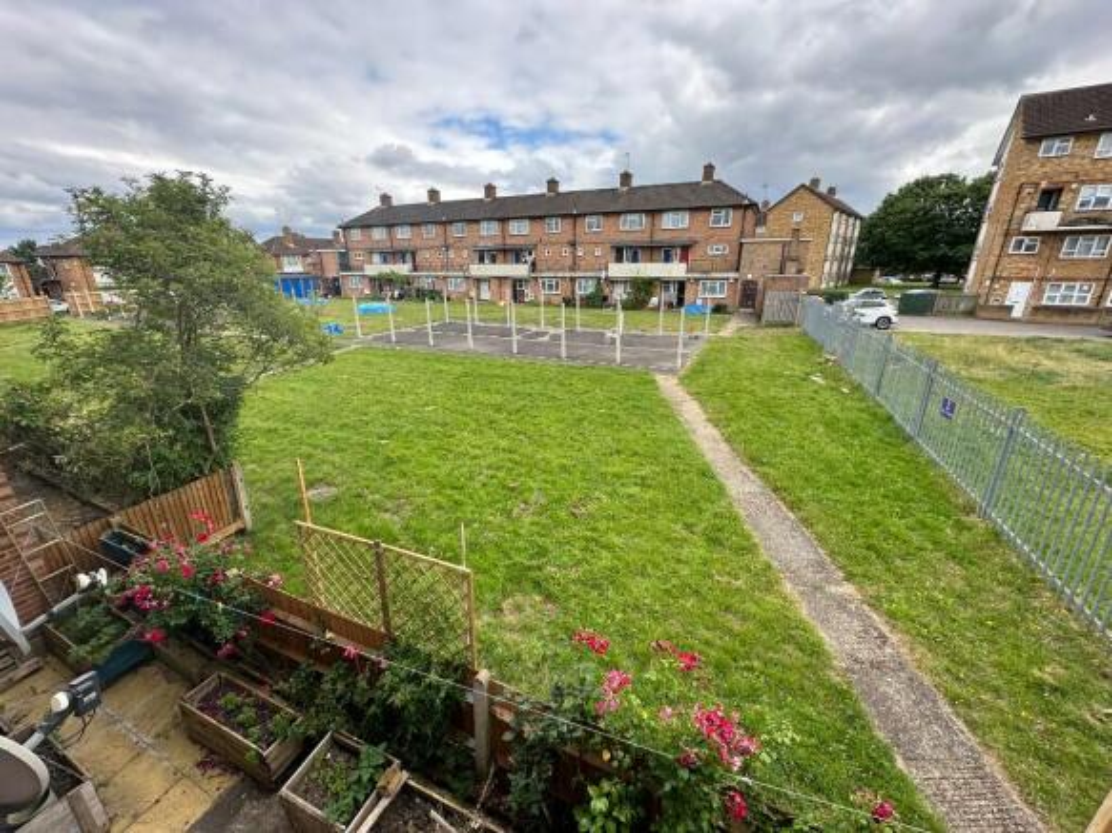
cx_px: 556
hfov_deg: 102.1
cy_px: 416
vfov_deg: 85.7
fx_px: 450
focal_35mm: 14
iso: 40
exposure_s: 1/643
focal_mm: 2.22
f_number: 2.2
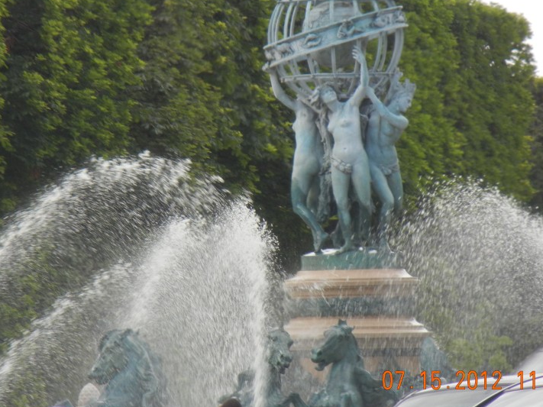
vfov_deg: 3.4
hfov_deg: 4.6
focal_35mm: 432
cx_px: 231
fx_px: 6775
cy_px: 148
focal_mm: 54
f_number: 5.6
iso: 160
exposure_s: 1/89.6
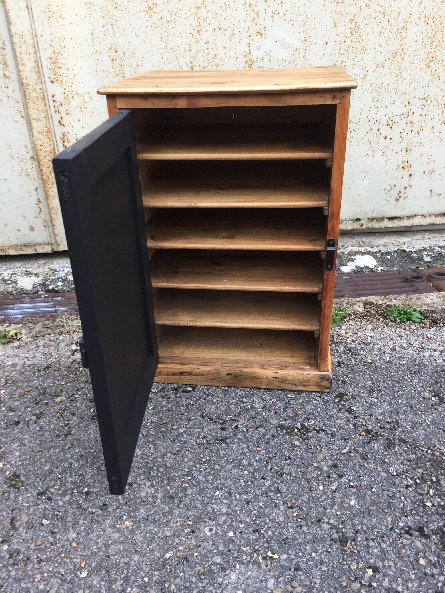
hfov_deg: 48.2
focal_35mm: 29
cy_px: 296
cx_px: 222
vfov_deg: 61.7
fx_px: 497
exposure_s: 1/100
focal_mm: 4.15
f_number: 2.2
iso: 40
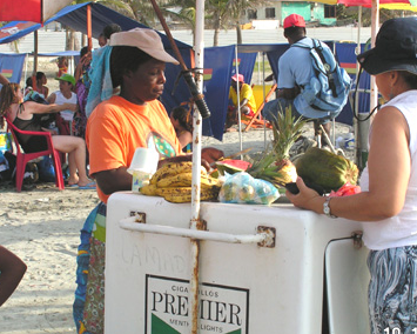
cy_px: 157
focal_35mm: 99
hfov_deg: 19.4
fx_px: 1222
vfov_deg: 15.5
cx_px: 230
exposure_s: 1/200
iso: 50
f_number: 5
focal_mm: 12.1
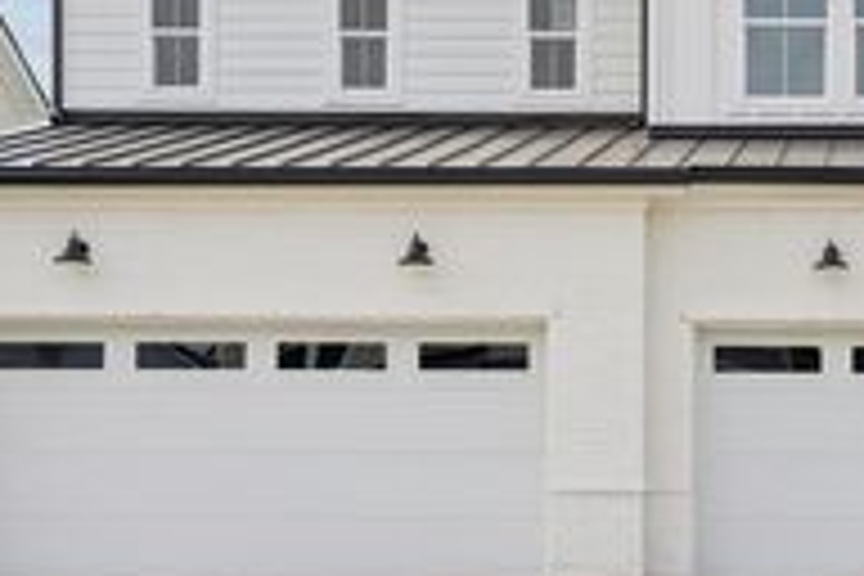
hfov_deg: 22.8
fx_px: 2064
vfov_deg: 15.8
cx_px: 832
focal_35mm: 86
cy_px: 124
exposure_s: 1/800
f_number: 5
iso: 100
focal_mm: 33
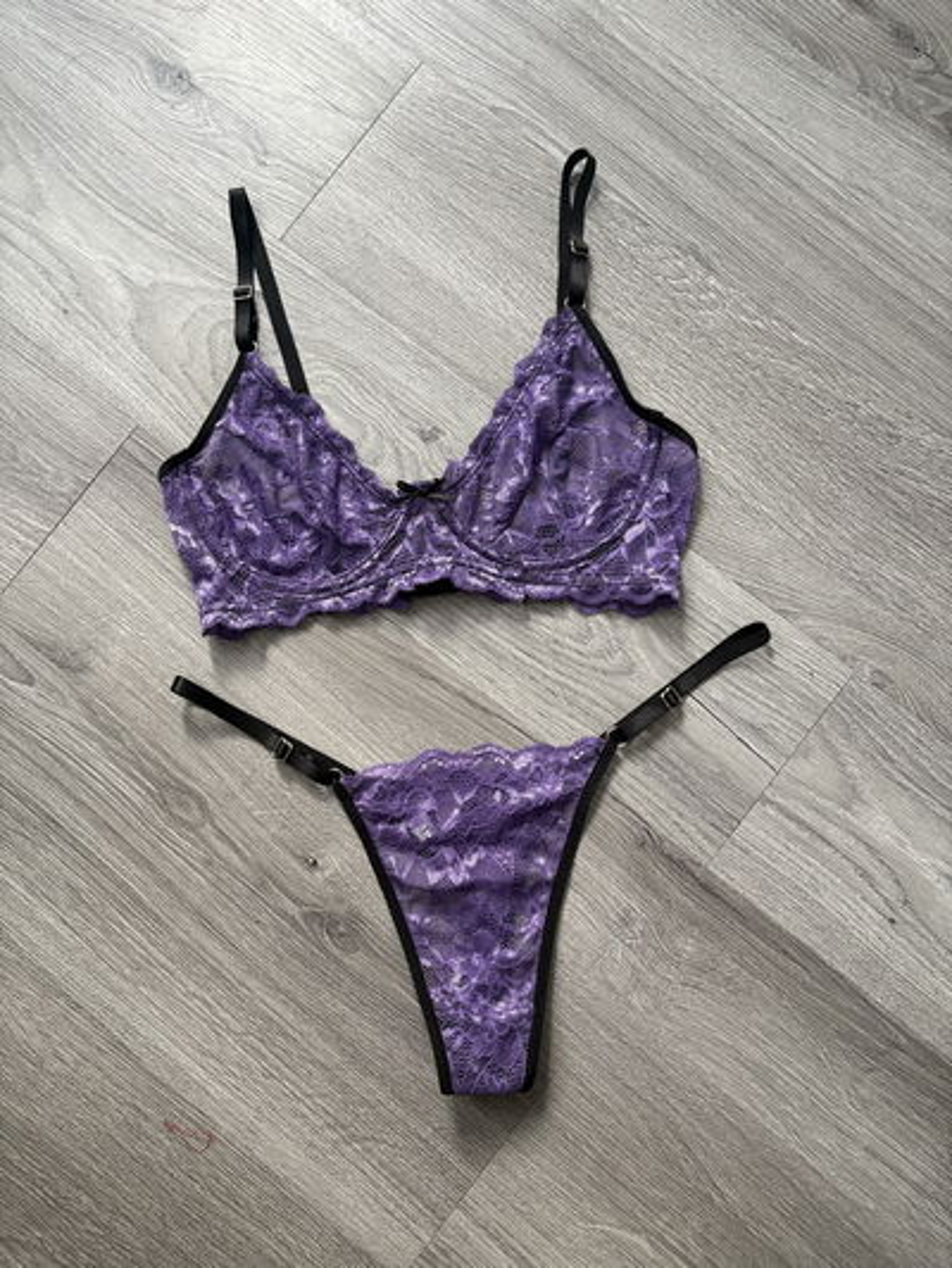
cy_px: 634
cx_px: 476
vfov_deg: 67.3
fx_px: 953
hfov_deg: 53.1
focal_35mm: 26
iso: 200
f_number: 1.6
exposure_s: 1/50
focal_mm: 5.96
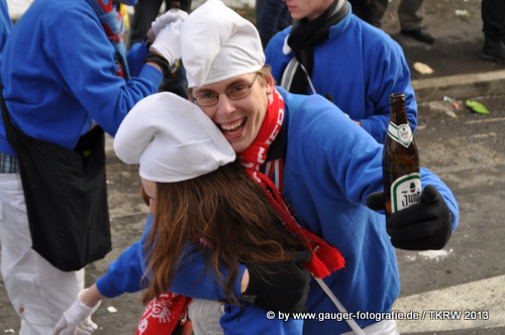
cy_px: 168
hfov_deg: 22.6
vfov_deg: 15.1
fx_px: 1261
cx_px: 252
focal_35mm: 90
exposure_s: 1/200
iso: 200
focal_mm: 60
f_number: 7.1
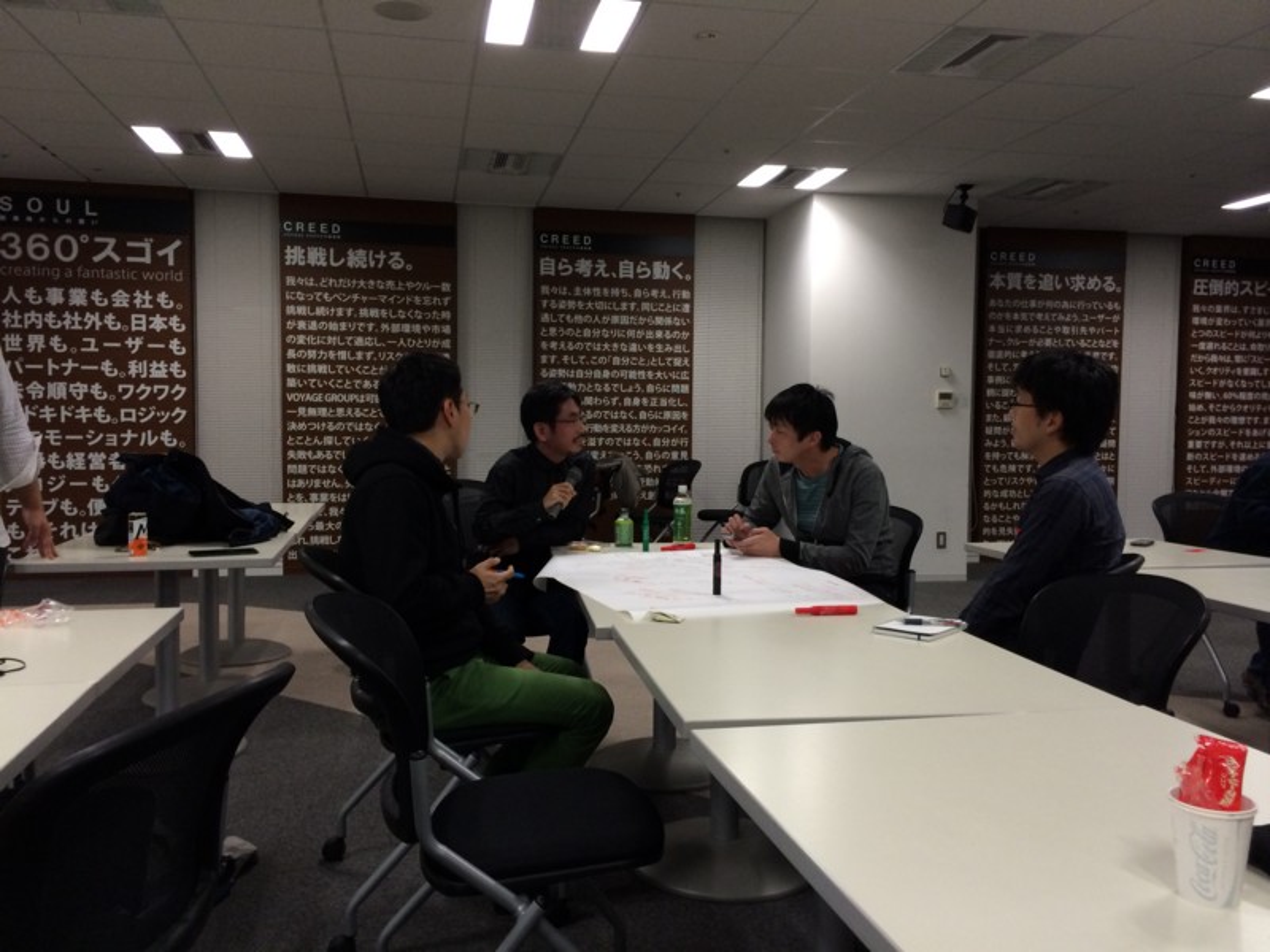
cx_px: 635
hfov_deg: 60.0
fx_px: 1101
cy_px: 476
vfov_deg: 46.8
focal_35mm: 30
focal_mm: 4.12
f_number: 2.2
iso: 64
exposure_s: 1/30
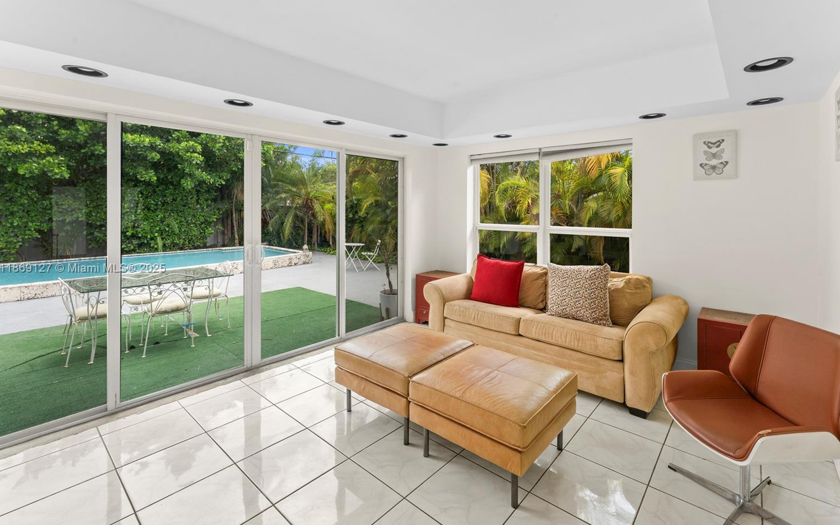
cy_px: 269
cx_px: 430
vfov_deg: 74.8
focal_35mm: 15
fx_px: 343
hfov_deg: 101.4
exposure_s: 1/8
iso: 100
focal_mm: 14
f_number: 11
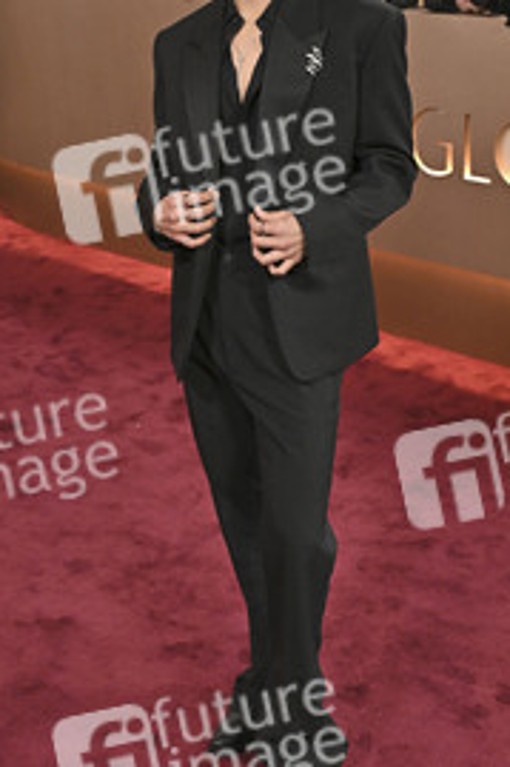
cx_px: 282
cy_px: 319
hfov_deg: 22.2
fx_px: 1298
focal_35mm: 61
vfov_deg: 32.8
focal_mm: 41
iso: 2500
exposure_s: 1/320
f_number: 5.6
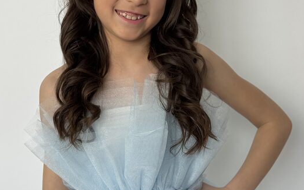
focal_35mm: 78
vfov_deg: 16.7
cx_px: 132
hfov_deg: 26.5
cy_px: 110
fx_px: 646
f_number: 1.78
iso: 64
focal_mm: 6.76
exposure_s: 1/211
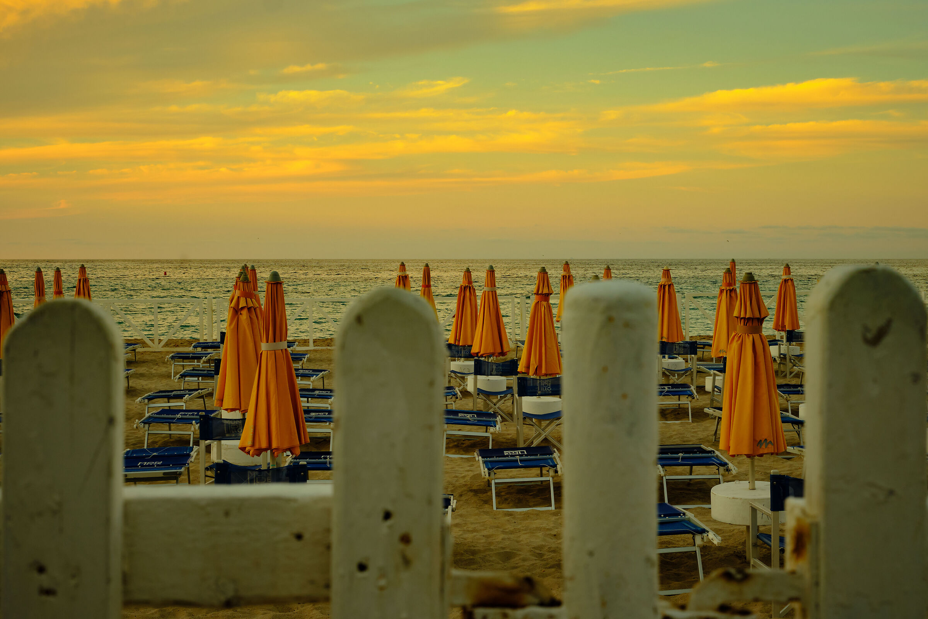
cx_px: 464
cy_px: 310
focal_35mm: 50
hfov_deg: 39.6
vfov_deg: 27.0
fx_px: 1289
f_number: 8
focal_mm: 33
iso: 250
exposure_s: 1/125
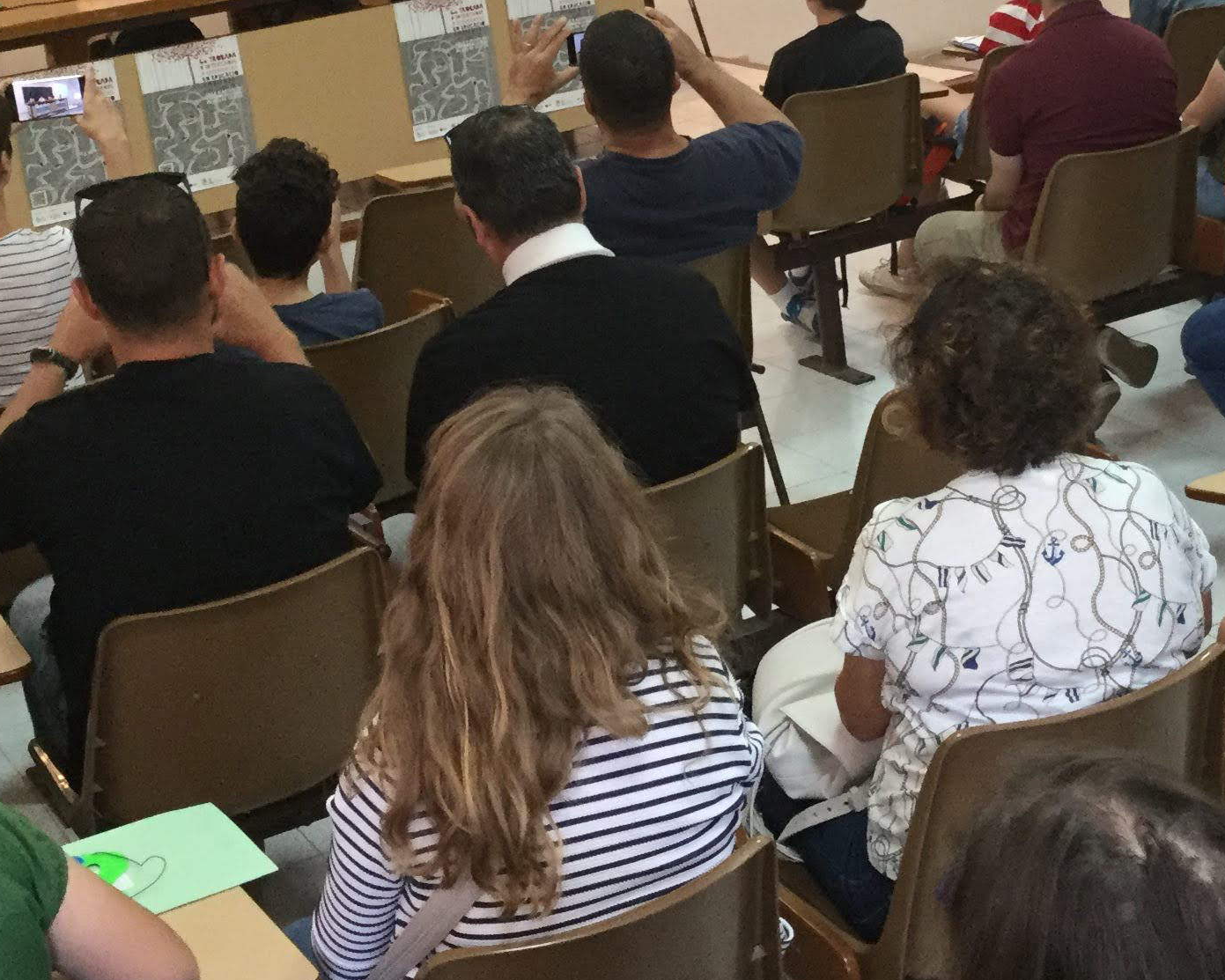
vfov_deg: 21.3
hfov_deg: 26.6
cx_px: 792
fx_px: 2574
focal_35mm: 71
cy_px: 189
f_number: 2.4
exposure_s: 1/33
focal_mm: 3.3
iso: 160
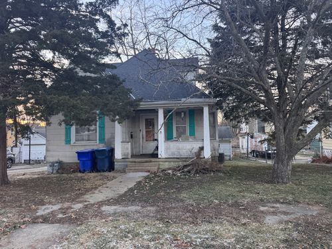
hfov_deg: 71.6
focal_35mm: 24
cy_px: 124
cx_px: 166
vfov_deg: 56.8
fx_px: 230
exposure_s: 1/156
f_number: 1.78
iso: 80
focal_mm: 6.76
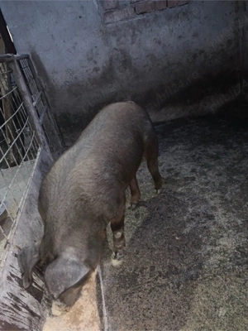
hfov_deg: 53.1
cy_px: 166
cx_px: 124
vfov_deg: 67.3
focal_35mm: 26
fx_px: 248
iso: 320
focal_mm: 4.25
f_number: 1.8
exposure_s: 1/4
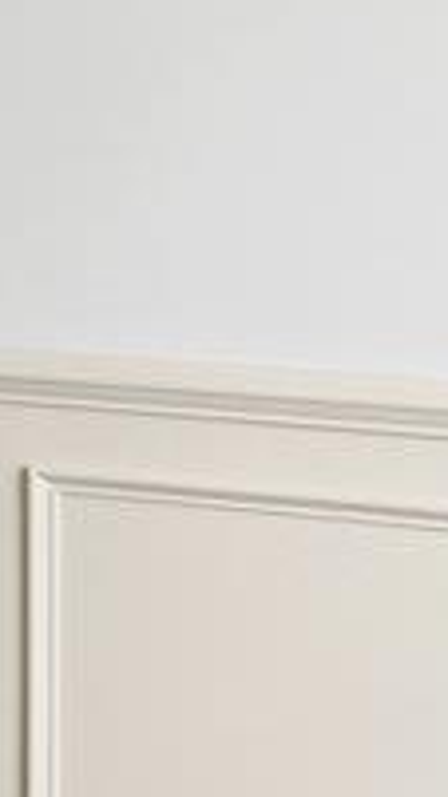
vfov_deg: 12.5
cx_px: -2228
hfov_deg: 4.9
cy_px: 57
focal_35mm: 171
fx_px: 3613
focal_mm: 16
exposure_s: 1/5
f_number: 9
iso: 250
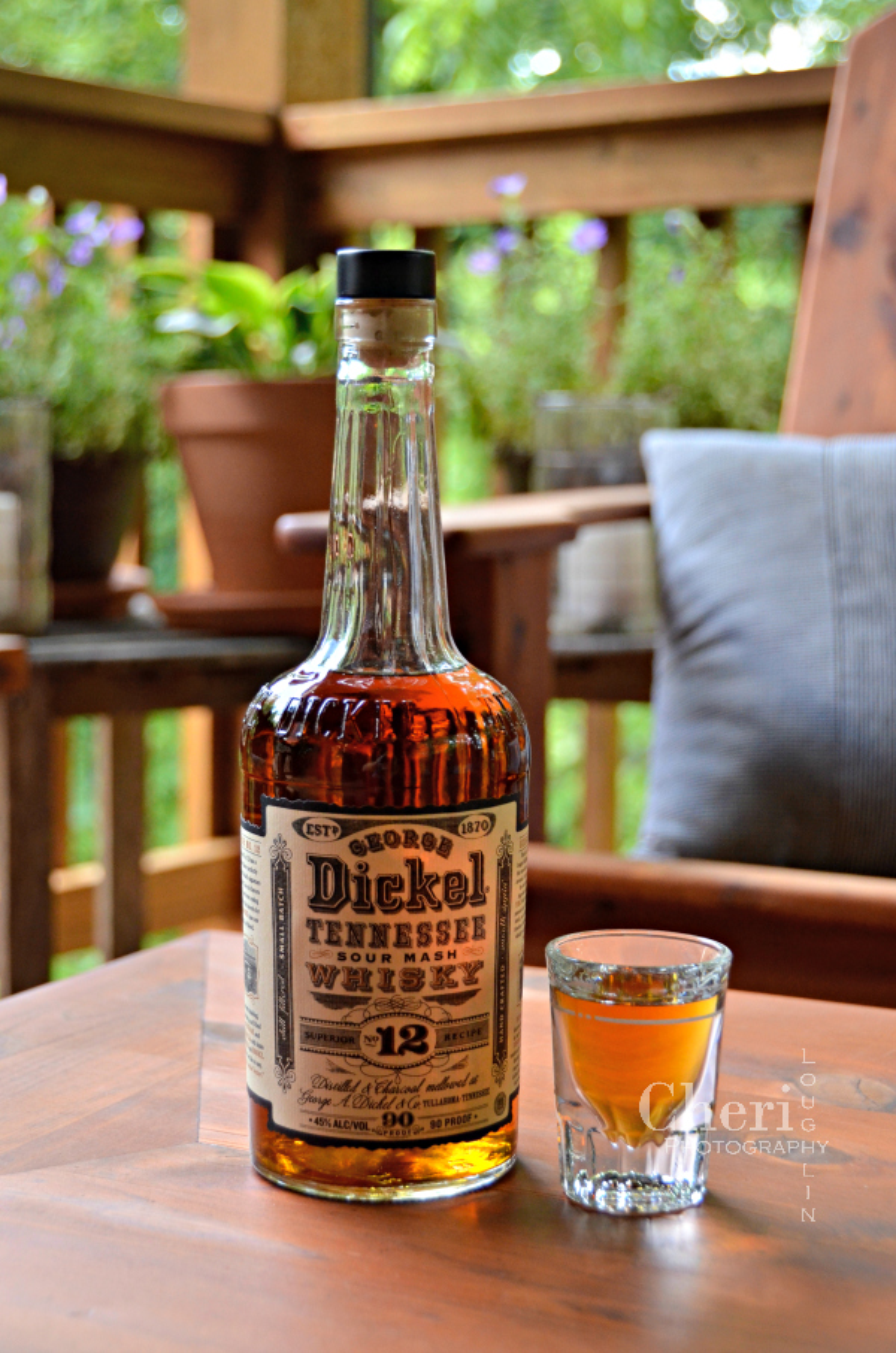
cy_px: 676
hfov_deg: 21.5
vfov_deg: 32.0
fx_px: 2363
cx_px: 448
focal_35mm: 63
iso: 640
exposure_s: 1/200
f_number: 5
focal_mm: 42
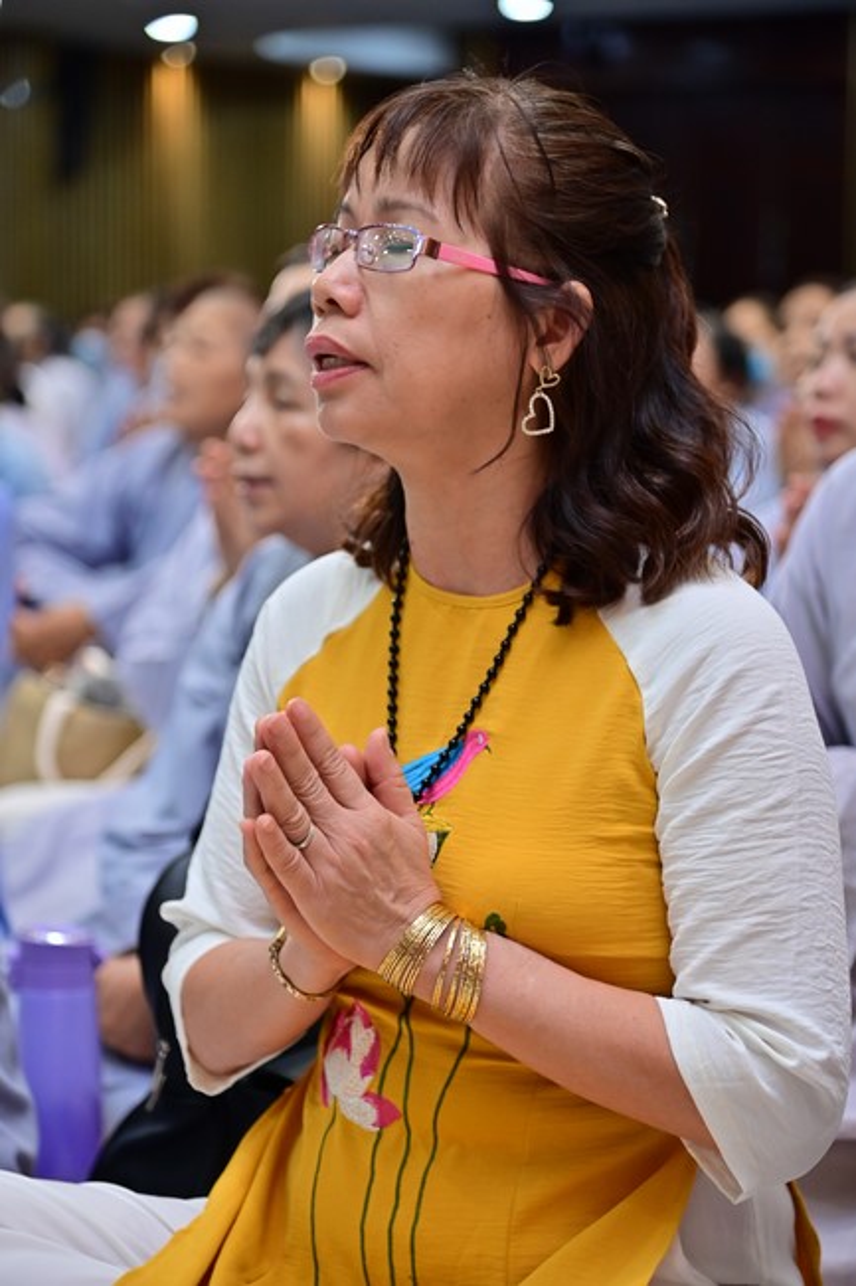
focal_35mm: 95
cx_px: 428
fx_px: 3390
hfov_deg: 14.4
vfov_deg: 21.5
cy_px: 643
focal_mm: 95
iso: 1000
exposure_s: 1/125
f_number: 4
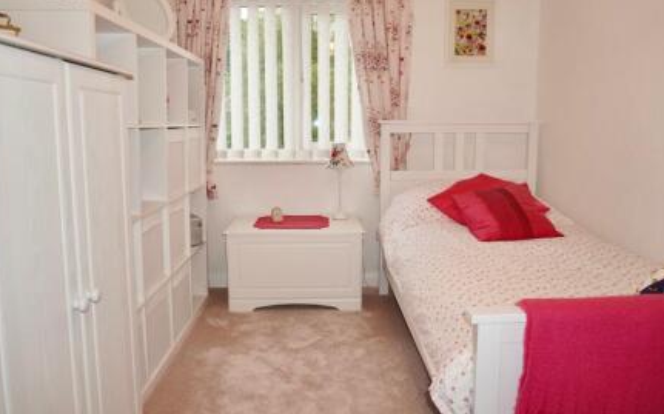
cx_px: 327
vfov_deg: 45.9
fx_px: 488
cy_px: 192
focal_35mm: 27
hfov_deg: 68.4
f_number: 3.5
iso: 250
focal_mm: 16
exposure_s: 1/125
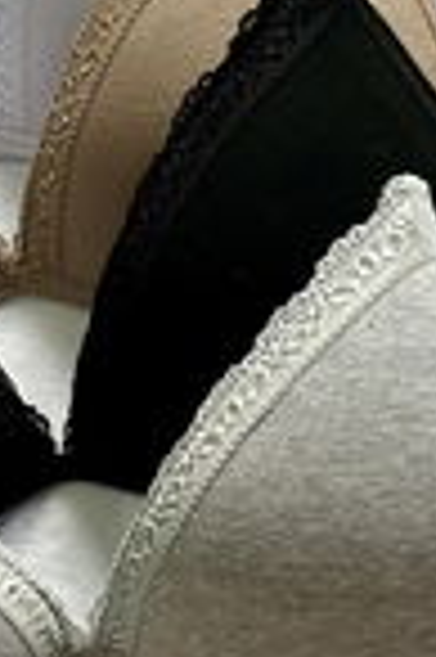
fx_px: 1803
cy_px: 776
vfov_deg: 19.5
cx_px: 148
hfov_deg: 13.8
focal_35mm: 99
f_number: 1.6
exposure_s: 1/100
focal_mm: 5.1
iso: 80
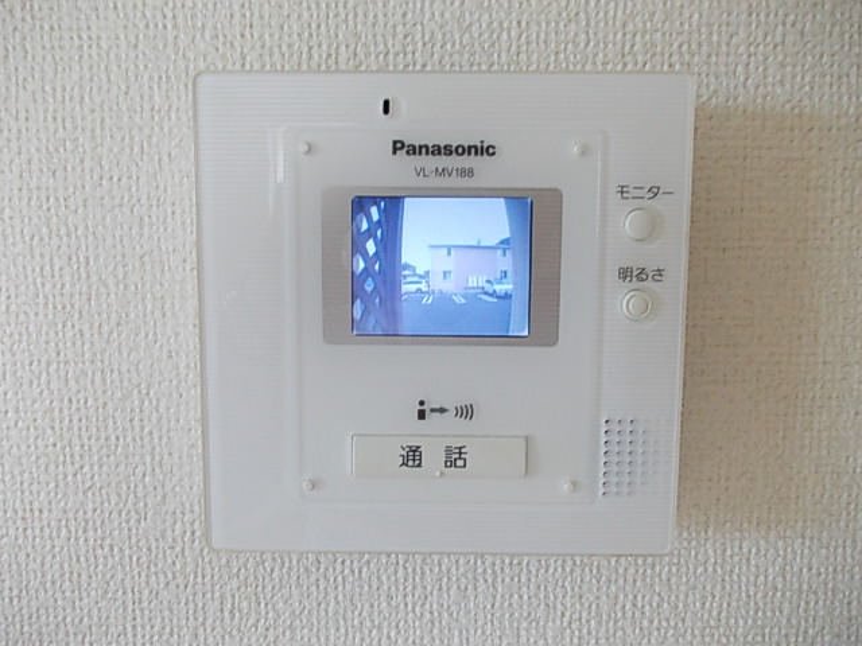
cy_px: 323
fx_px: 697
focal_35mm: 28
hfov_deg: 63.4
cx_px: 431
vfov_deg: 49.7
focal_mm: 4
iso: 200
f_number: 2.7
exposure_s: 1/25
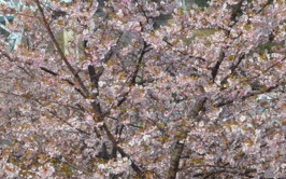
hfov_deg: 11.9
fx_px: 1371
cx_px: 123
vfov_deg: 7.4
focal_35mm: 176
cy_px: 8
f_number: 18
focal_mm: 30
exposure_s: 1/4000
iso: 6400
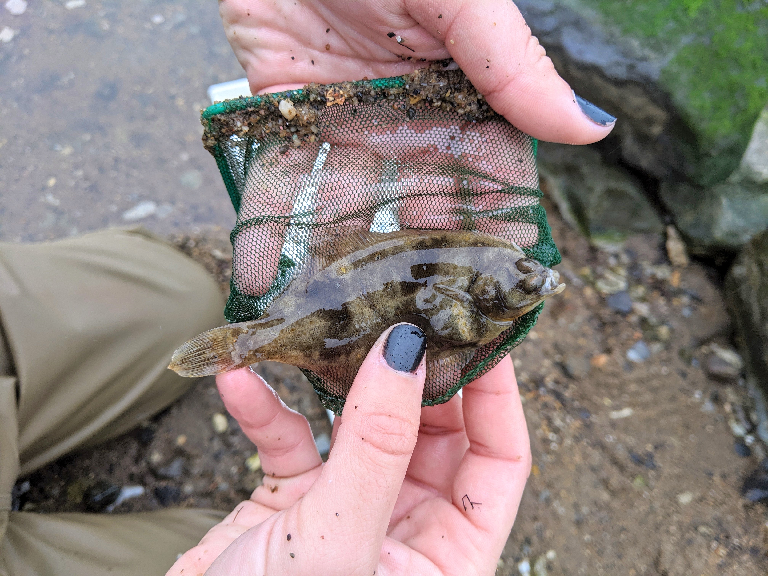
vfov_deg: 51.4
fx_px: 599
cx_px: 384
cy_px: 288
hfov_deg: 65.3
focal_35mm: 27
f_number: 1.8
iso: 53
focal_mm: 4.44
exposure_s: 1/305
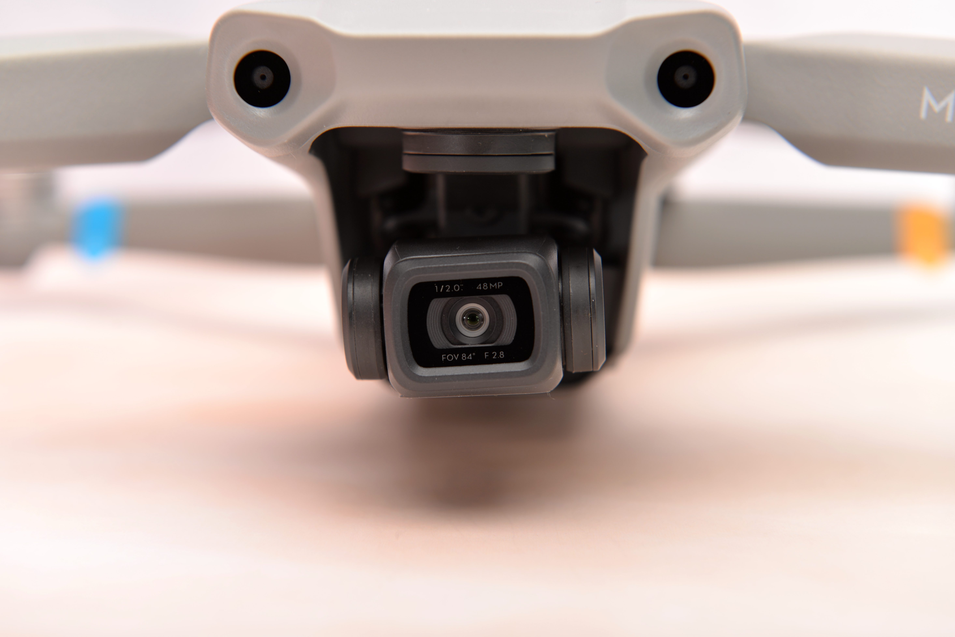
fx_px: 1858
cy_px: 318
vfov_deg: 19.5
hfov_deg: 28.8
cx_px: 478
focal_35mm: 70
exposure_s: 1/160
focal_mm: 70
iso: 100
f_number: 8
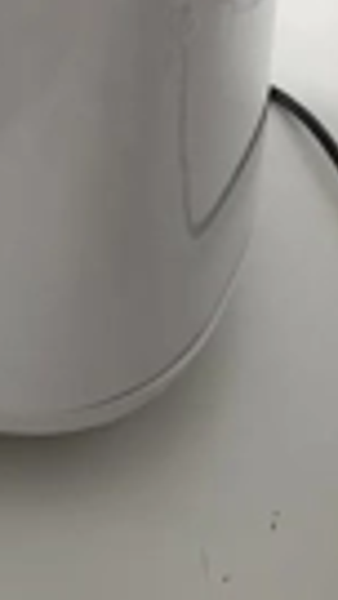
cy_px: 31
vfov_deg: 25.2
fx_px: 1290
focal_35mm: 81
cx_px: 156
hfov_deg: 14.9
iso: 563
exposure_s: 1/60
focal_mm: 5.89
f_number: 1.4
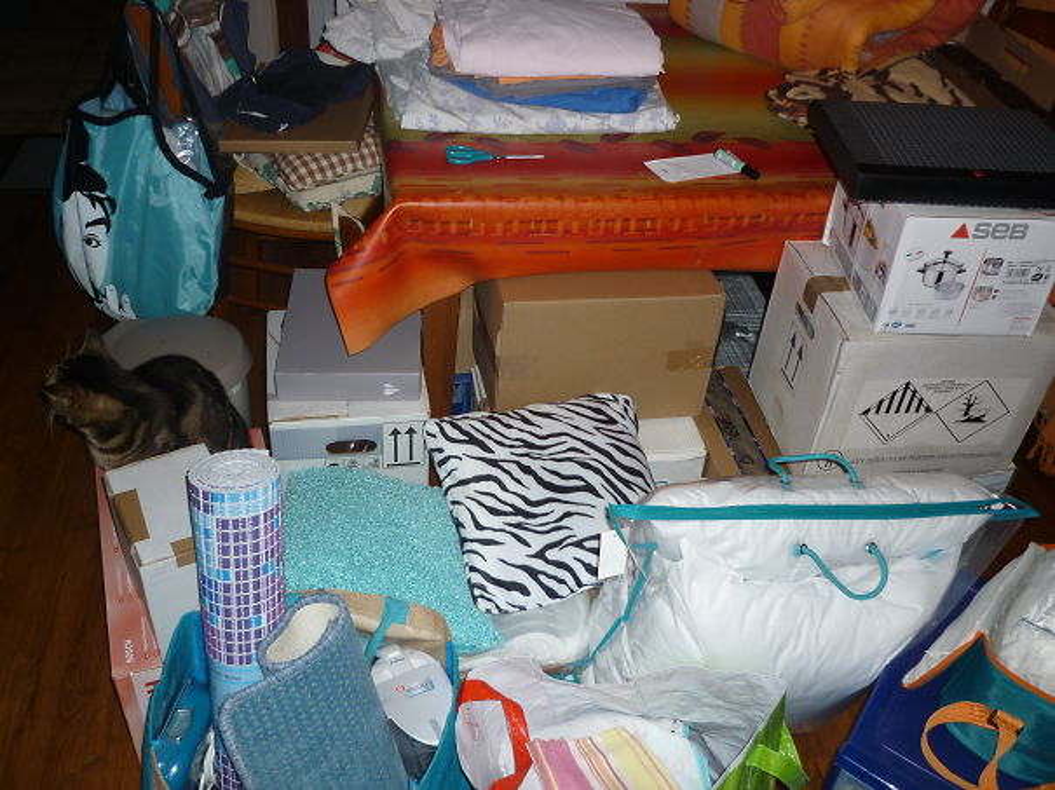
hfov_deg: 55.4
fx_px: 1005
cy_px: 395
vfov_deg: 42.9
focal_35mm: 33
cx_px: 528
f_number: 2.8
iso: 100
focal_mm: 5.5
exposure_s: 1/30
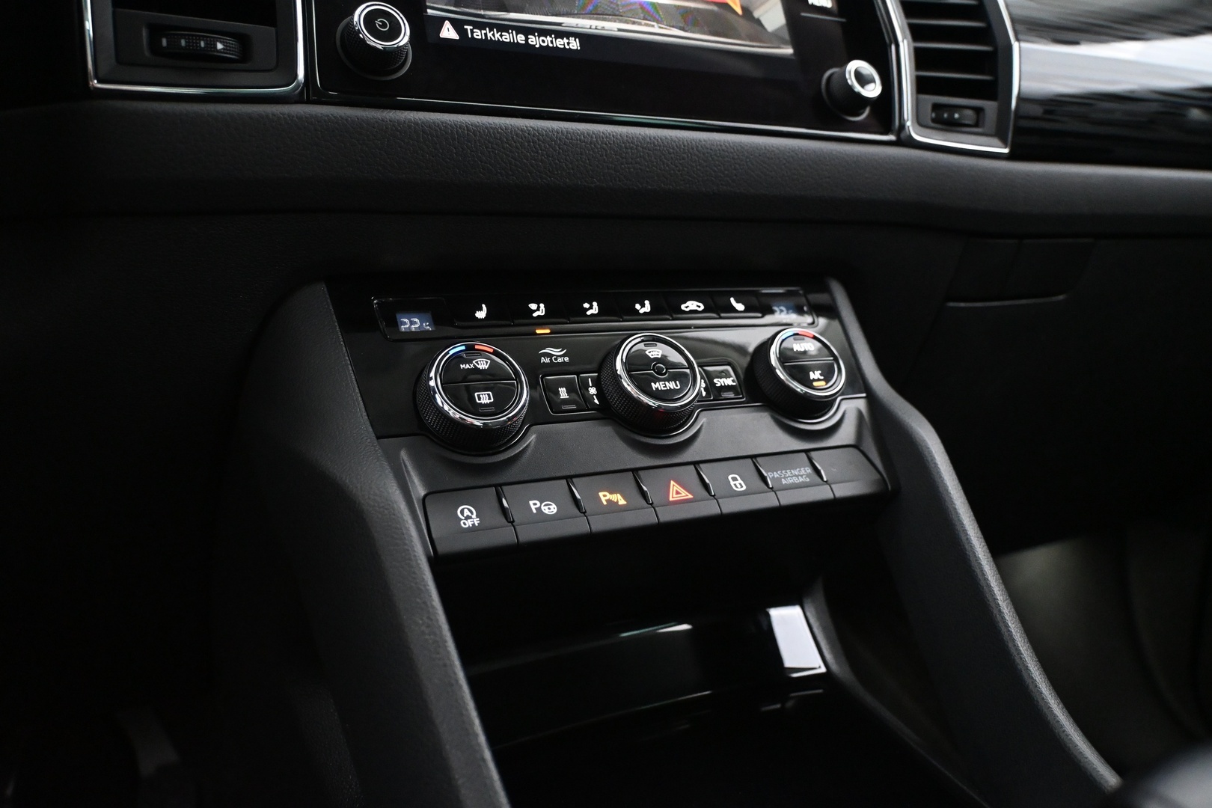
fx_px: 985
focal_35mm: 29
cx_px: 606
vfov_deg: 44.6
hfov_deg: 63.2
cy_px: 404
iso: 6400
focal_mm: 19.5
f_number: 3.8
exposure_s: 1/30
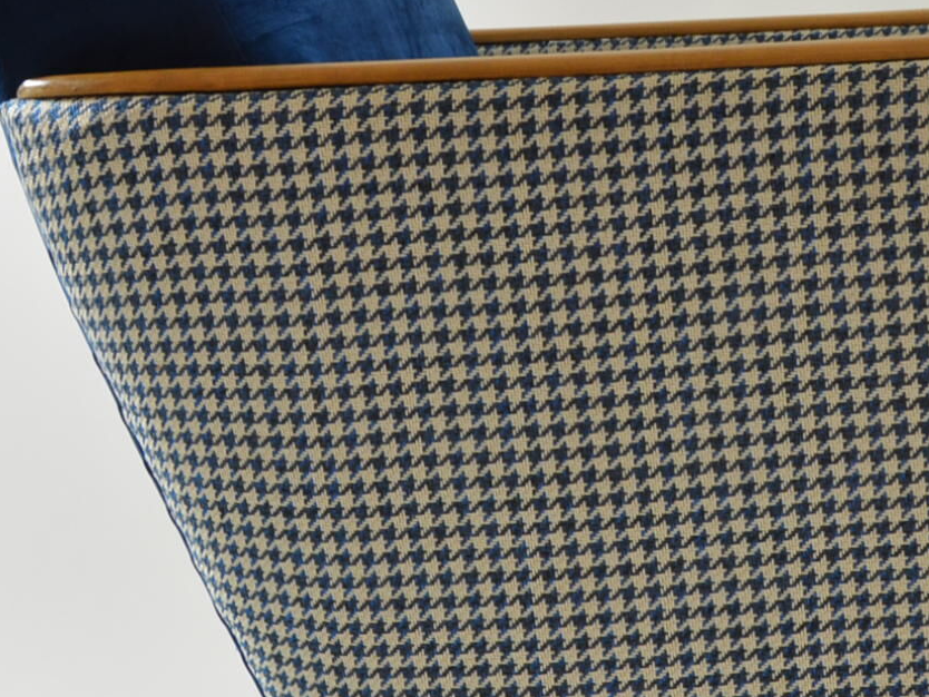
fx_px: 2919
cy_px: 380
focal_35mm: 109
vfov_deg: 13.6
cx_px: 968
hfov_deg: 17.6
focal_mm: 21
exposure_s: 1/60
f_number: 6.3
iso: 400
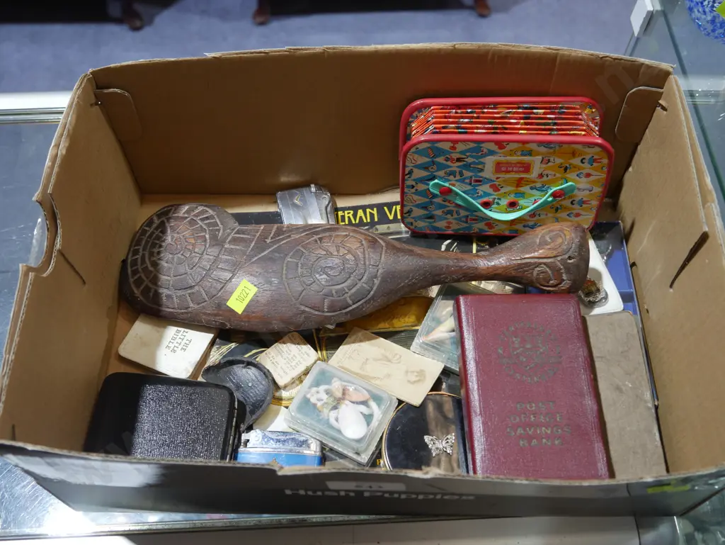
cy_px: 272
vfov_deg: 39.7
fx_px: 754
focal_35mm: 36
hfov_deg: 51.3
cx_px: 362
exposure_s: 1/60
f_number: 4
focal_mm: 18
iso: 400
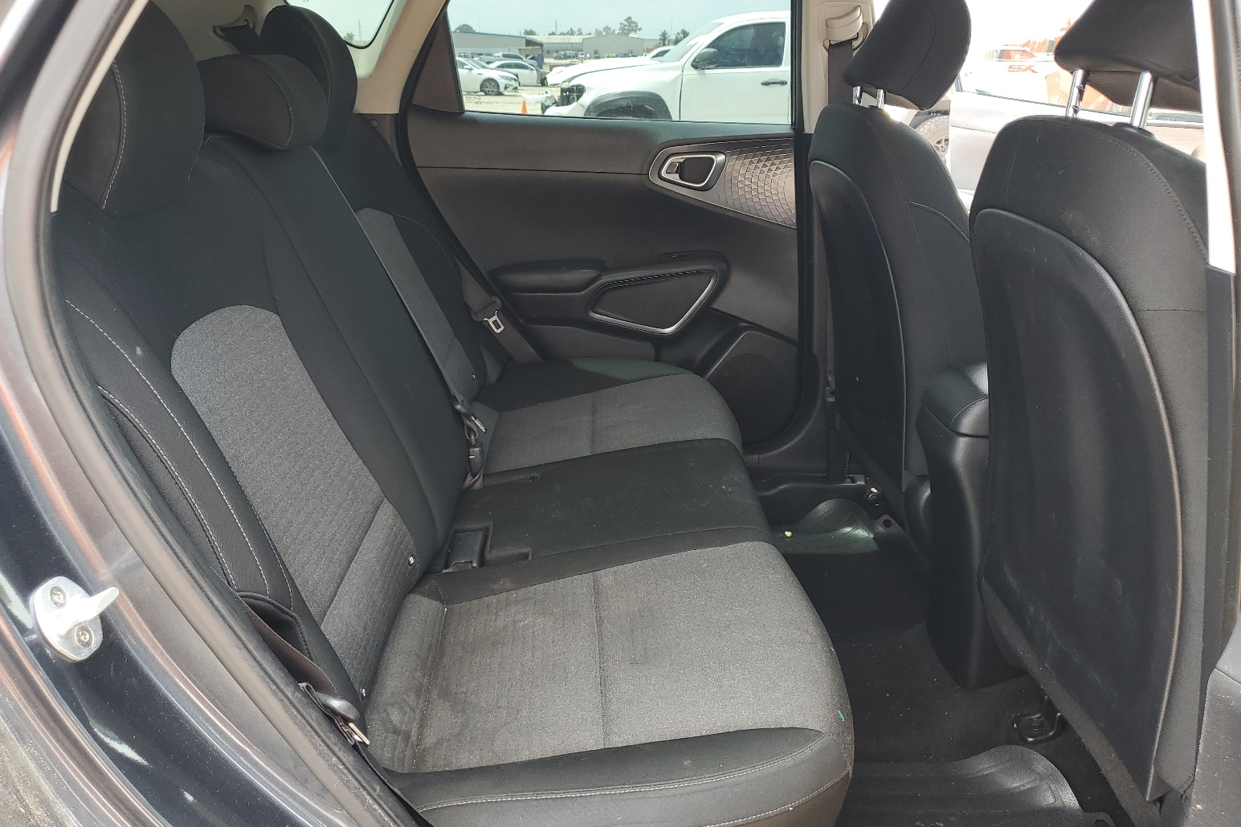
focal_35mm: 28
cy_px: 364
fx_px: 965
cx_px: 623
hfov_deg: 65.5
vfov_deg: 46.3
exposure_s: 1/127
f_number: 1.5
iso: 50
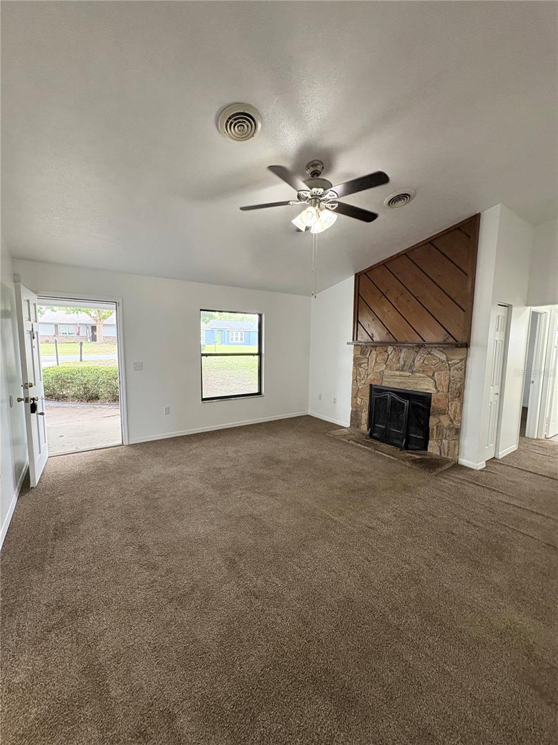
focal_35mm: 14
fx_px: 301
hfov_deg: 85.7
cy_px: 372
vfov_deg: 102.1
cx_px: 279
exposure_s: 1/120
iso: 400
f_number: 2.2
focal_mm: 2.22
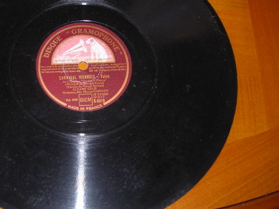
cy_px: 83
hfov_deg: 34.5
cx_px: 84
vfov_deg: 26.5
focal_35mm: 55
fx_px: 443
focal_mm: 6.3
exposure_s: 1/60.1
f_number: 3.2
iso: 50
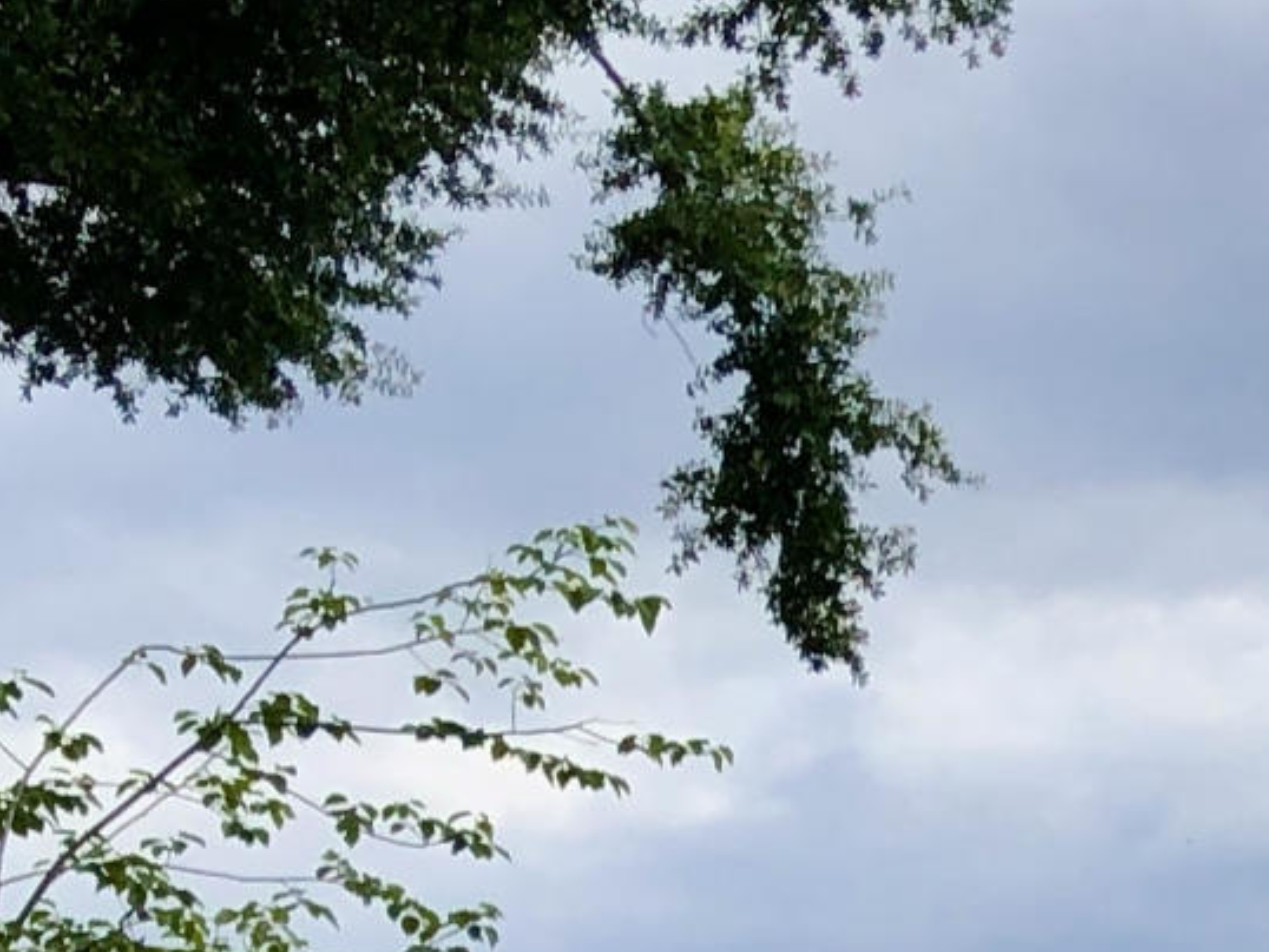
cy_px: 2425
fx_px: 5721
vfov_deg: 8.5
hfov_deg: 10.9
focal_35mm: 156
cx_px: 2951
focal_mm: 3.99
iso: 20
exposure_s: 1/1200
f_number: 1.8
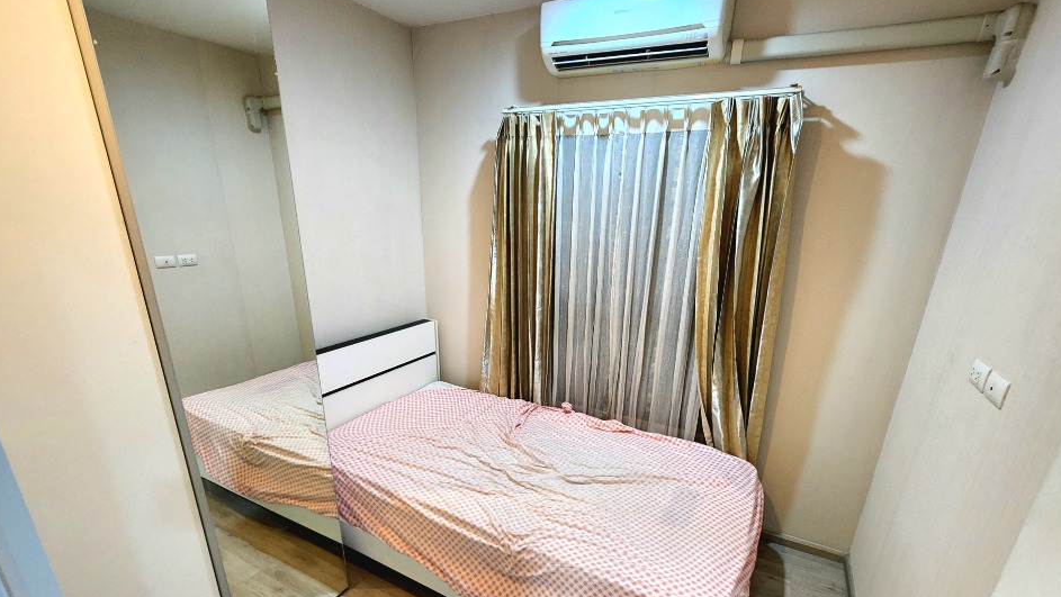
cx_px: 537
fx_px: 422
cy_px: 373
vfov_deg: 69.5
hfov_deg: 103.0
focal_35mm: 15
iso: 400
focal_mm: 2.2
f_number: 2.2
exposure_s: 1/33
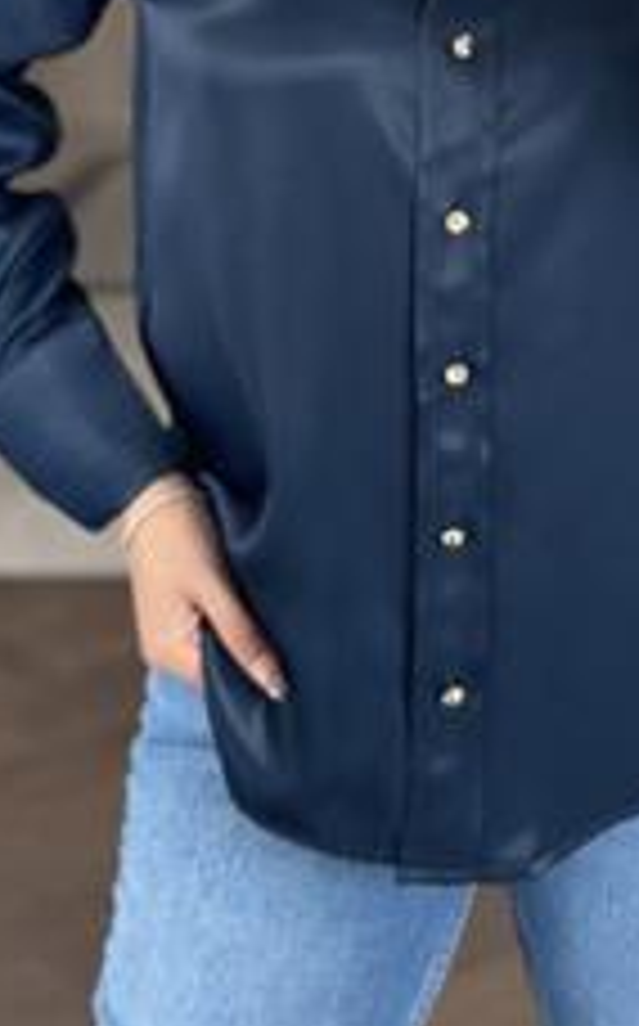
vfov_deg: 17.8
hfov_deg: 11.5
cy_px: -104
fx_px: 3157
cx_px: 436
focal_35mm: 113
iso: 160
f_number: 1.78
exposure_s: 1/60
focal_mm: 6.86
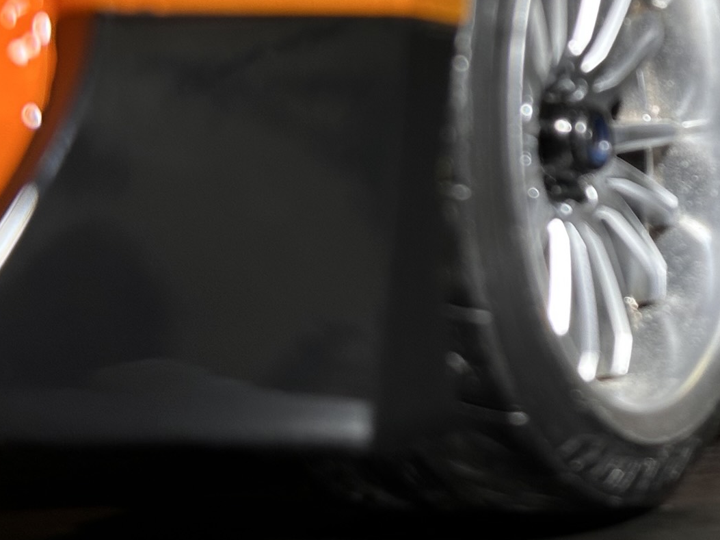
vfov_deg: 12.8
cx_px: 801
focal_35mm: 114
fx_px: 2370
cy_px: -46
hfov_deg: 16.7
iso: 64
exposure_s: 1/50
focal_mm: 6.86
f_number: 1.78
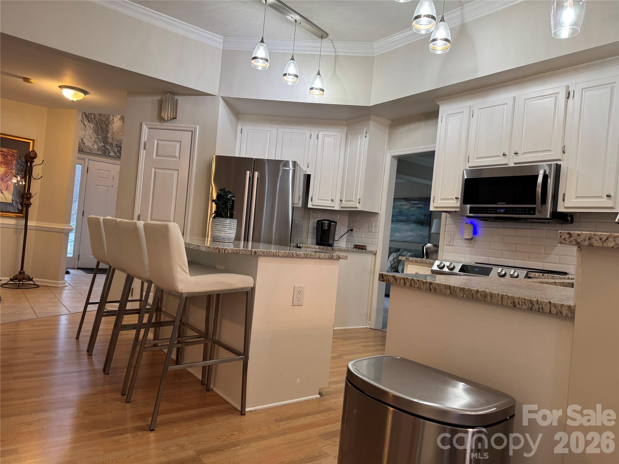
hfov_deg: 71.6
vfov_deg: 56.8
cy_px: 232
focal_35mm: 24
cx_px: 310
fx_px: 429
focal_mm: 6.76
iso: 125
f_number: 1.78
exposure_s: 1/60
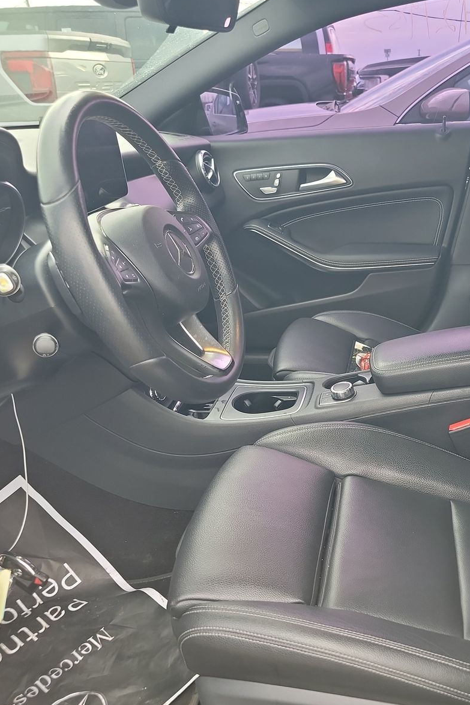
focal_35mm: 34
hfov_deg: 37.7
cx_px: 364
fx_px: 666
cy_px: 351
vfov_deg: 55.8
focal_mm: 6.7
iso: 115
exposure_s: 1/59
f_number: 1.8
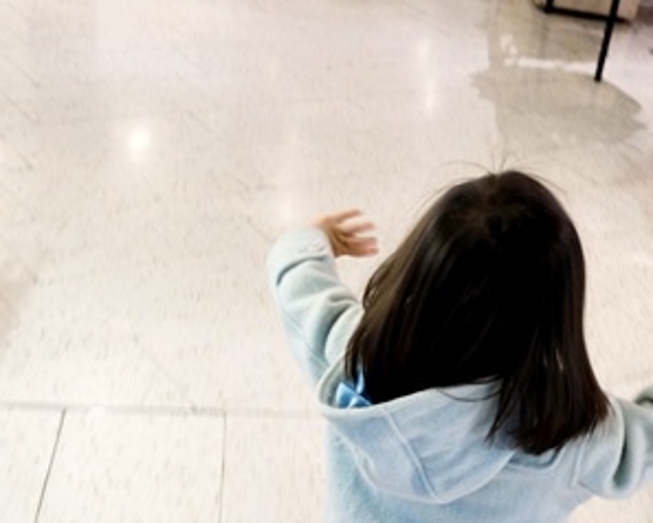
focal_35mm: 53
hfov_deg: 34.9
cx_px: 453
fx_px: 1025
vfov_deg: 27.5
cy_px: 482
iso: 1000
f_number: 4
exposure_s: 1/60
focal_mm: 16
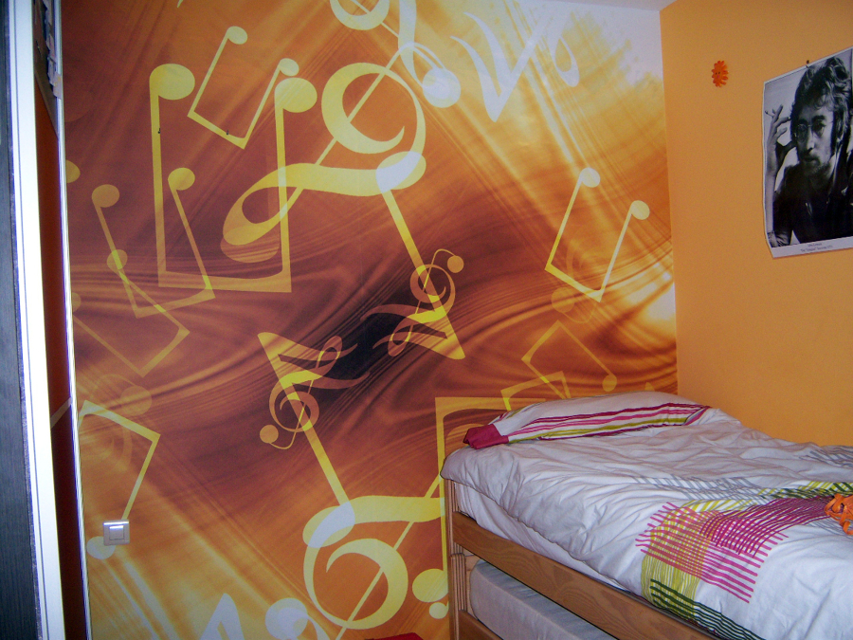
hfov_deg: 51.4
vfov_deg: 39.7
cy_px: 320
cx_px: 426
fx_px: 887
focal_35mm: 36
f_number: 2.8
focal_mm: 7.5
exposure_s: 1/60
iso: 160
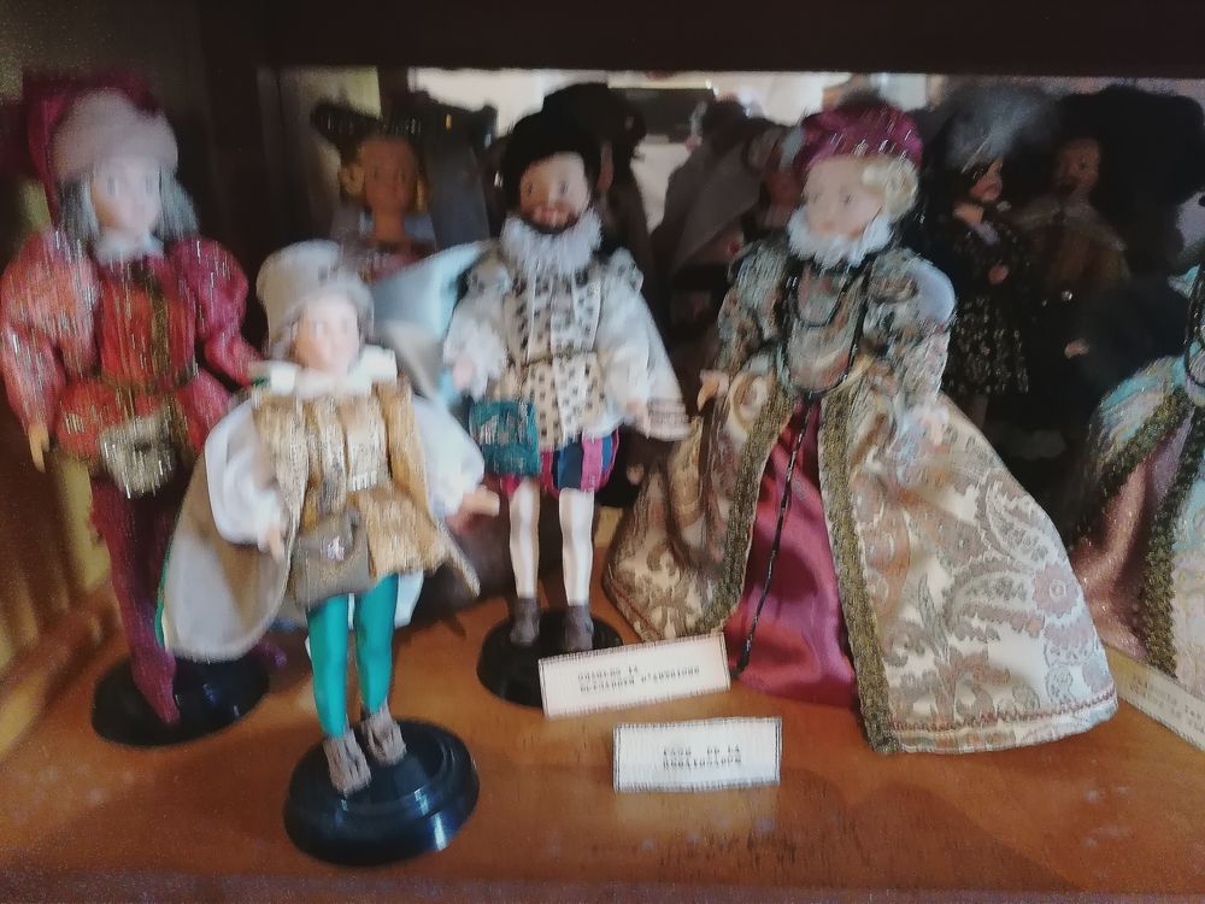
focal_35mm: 27
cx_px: 602
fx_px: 940
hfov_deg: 65.3
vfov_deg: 51.4
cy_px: 452
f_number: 1.8
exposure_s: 1/16.7
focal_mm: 4.75
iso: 1000
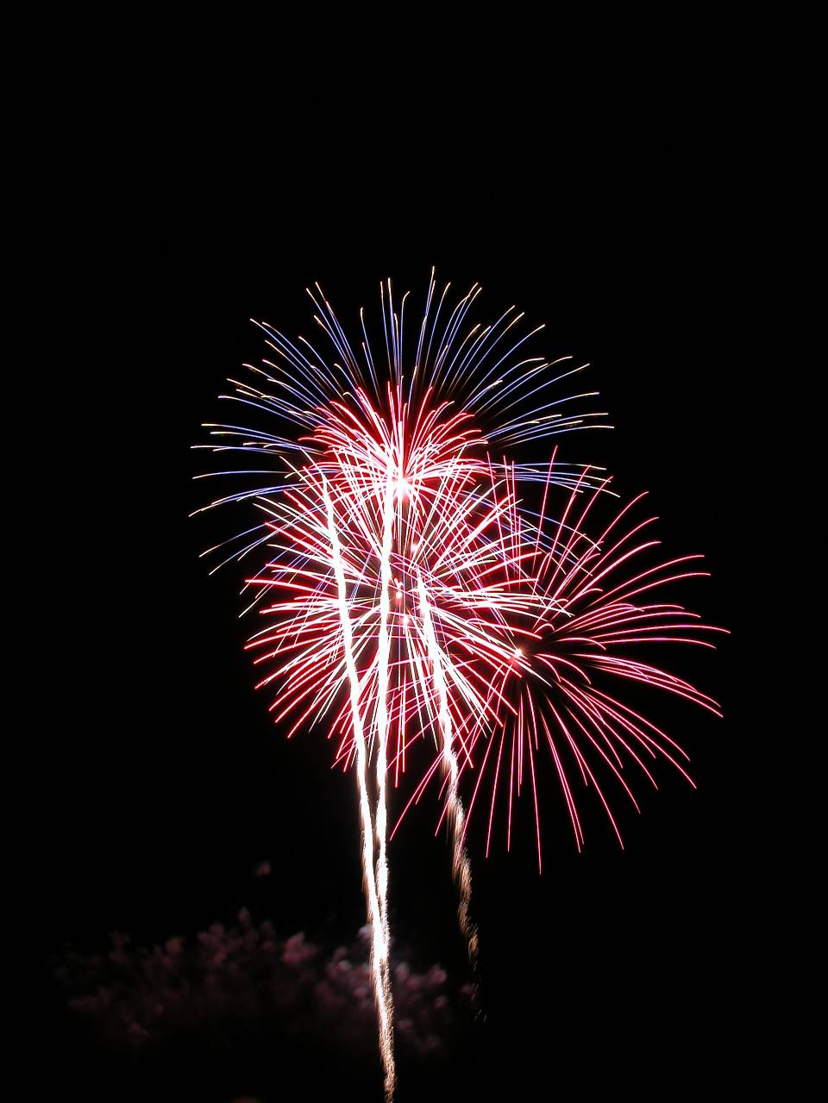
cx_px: 414
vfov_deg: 52.6
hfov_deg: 40.7
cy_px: 552
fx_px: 1116
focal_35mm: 35
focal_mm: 8.9
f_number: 8
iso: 100
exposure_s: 2
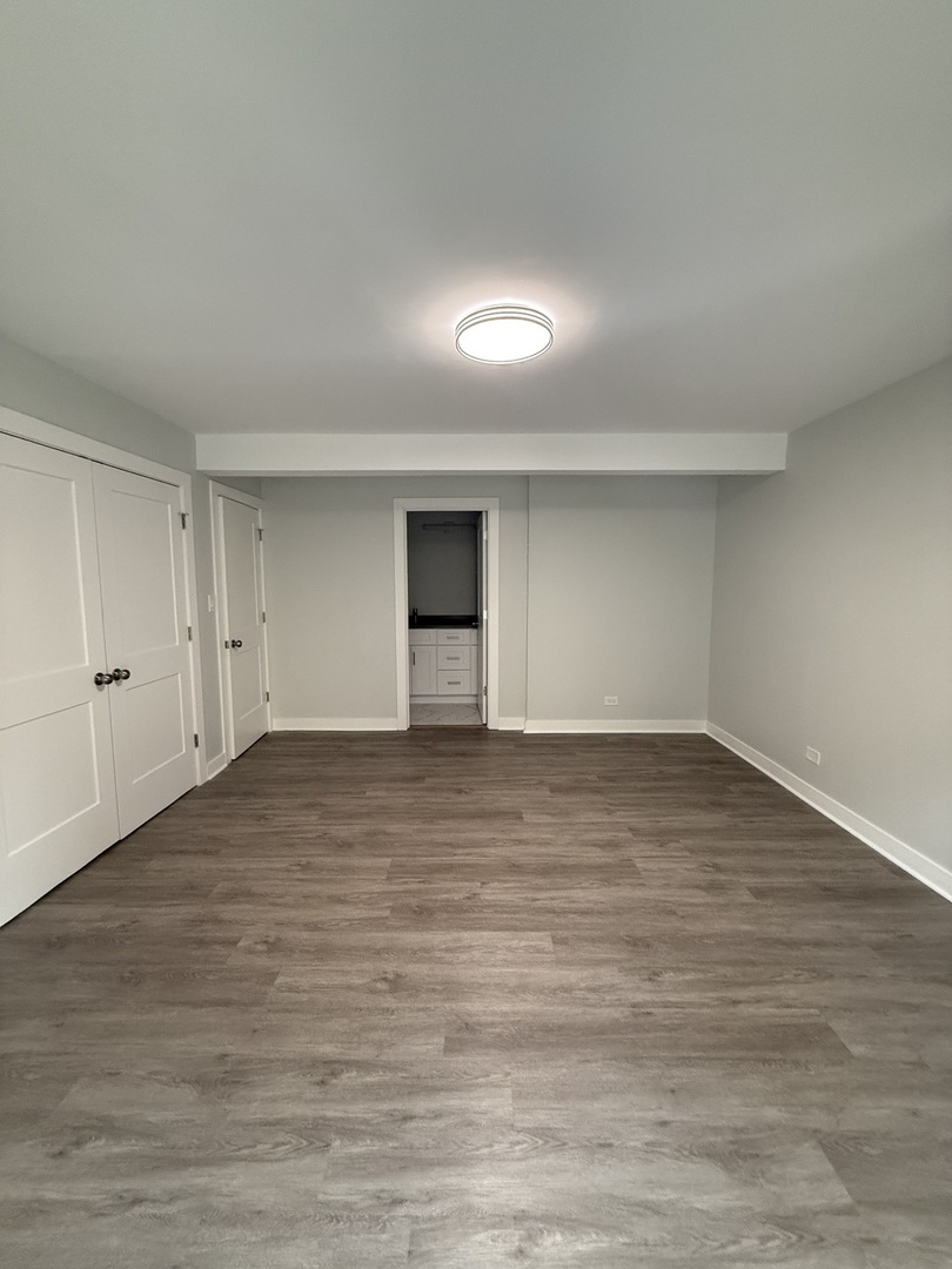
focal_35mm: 14
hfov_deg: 85.7
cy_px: 634
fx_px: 513
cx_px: 476
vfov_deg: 102.1
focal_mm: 2.22
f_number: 2.2
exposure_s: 1/120
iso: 500
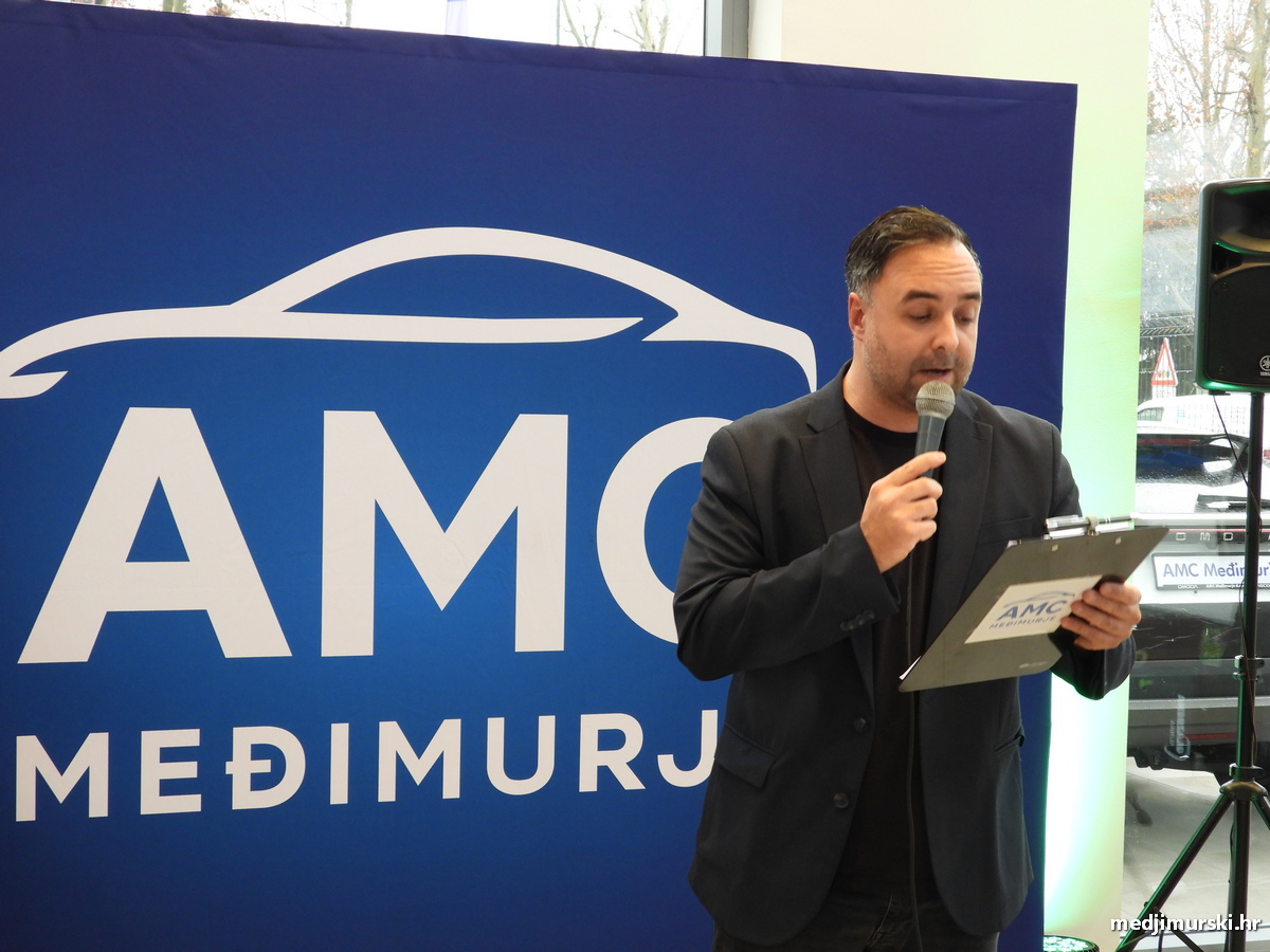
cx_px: 635
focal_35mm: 50
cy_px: 476
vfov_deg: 29.1
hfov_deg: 38.2
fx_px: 1834
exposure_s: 1/30
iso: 280
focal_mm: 9
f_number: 3.2
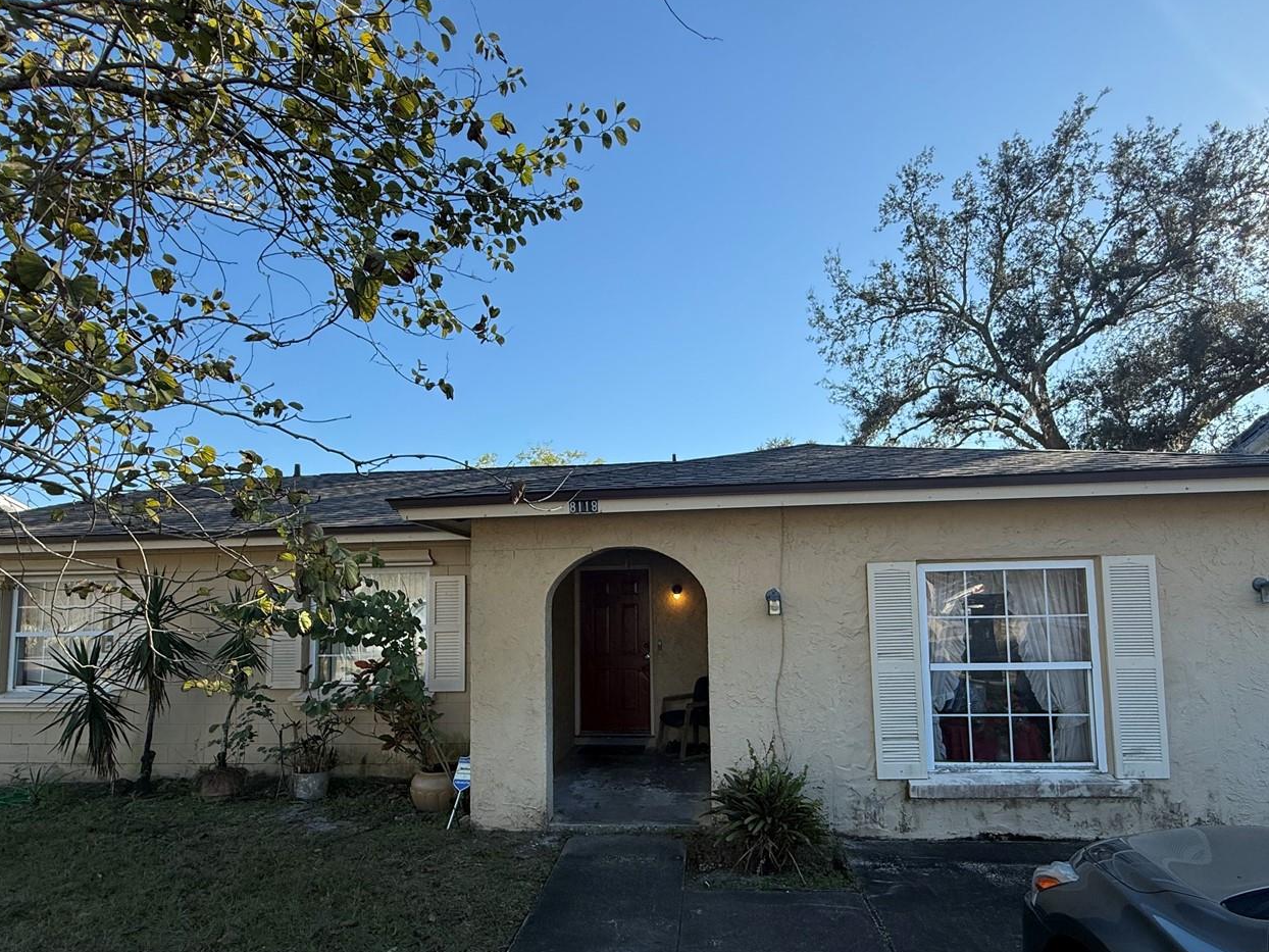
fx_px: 660
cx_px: 666
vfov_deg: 71.0
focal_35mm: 18
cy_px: 559
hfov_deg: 87.7
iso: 50
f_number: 2.2
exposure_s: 1/1033
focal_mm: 2.22
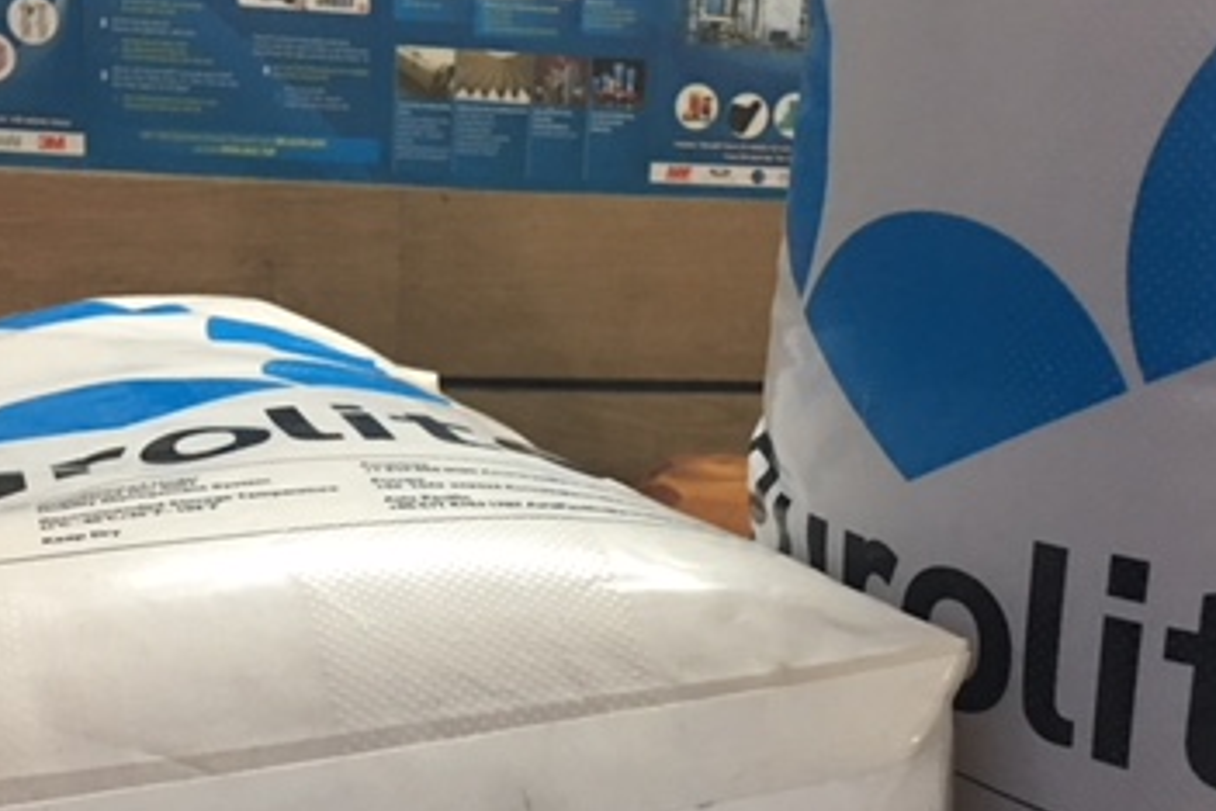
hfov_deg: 36.2
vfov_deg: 24.3
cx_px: 534
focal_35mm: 55
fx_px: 1858
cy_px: 624
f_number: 2.2
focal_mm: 4.15
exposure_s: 1/10
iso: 100
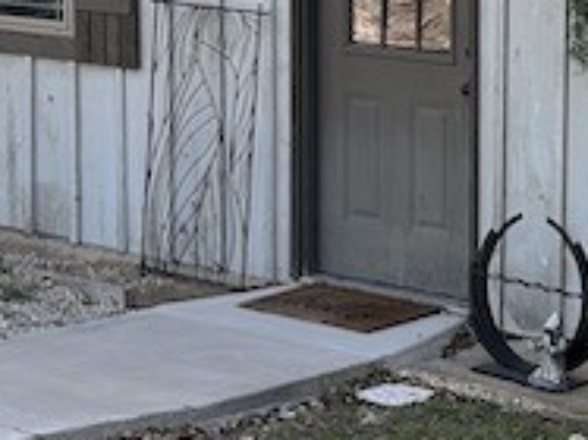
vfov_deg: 10.6
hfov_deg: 14.1
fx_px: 2360
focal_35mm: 139
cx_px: 494
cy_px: 28
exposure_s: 1/572
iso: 50
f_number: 1.5
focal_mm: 5.7
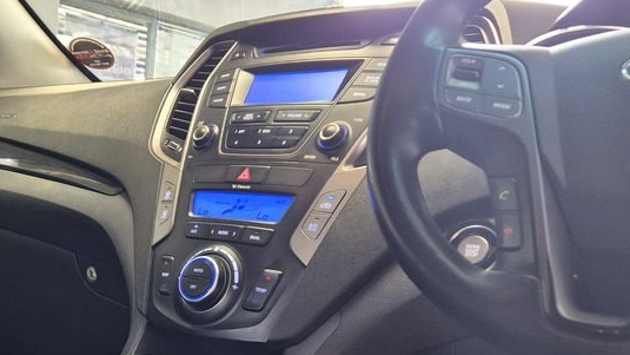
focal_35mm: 48
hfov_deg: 41.6
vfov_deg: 24.6
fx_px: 802
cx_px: 155
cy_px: 277
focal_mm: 5.4
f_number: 1.8
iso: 250
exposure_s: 1/100
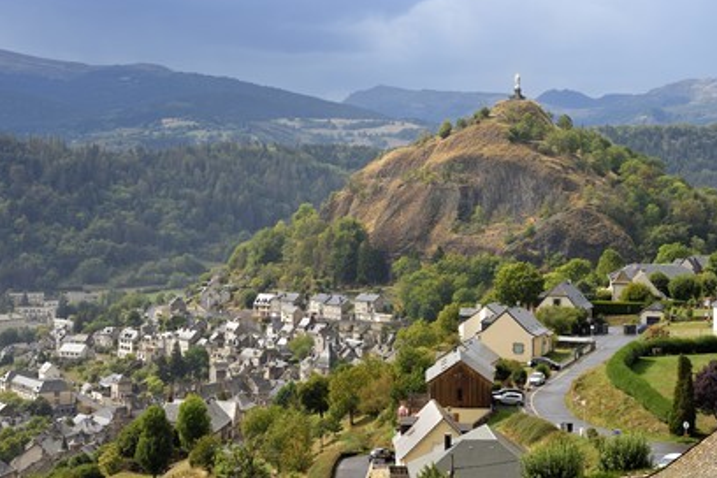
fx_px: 1434
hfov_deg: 28.1
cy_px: 234
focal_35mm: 72
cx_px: 355
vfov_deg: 18.9
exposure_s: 1/200
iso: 200
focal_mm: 70
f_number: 13
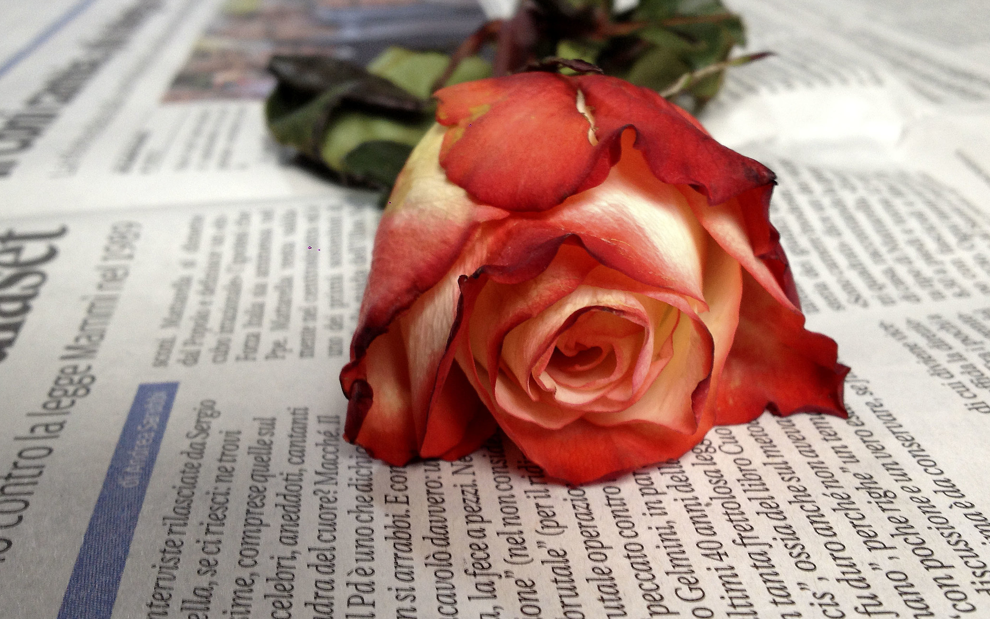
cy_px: 290
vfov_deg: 29.8
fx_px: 1160
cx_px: 540
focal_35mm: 43
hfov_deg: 46.2
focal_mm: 4.28
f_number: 2.4
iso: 50
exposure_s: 1/20
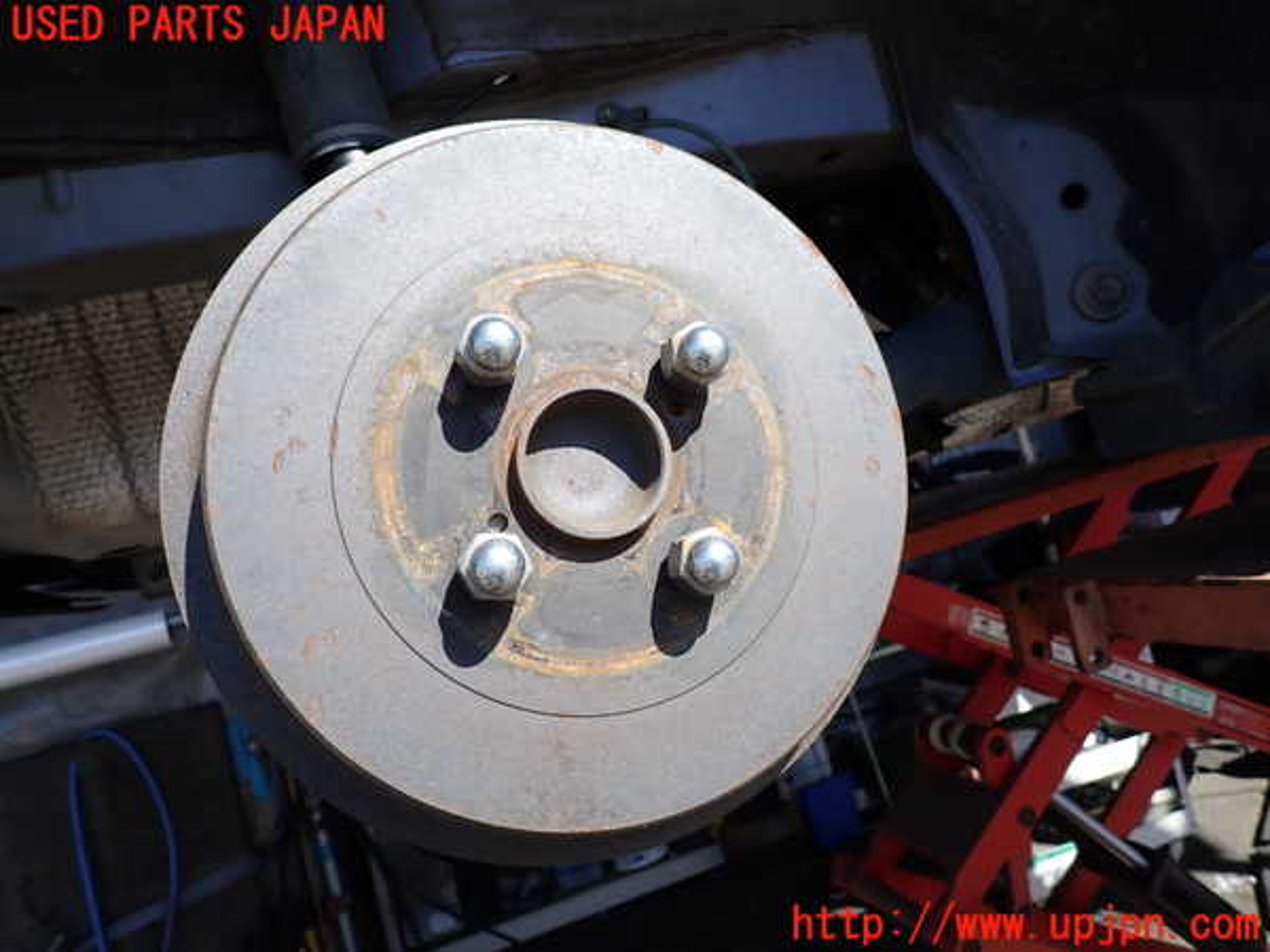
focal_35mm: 25
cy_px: 476
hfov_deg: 69.4
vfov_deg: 54.9
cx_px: 635
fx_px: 917
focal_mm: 4.5
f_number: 2.8
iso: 100
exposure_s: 1/640
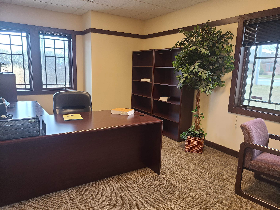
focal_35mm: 26
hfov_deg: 67.3
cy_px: 105
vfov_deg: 53.1
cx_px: 140
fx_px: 210
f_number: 1.8
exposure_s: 1/60
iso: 160
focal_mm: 5.4
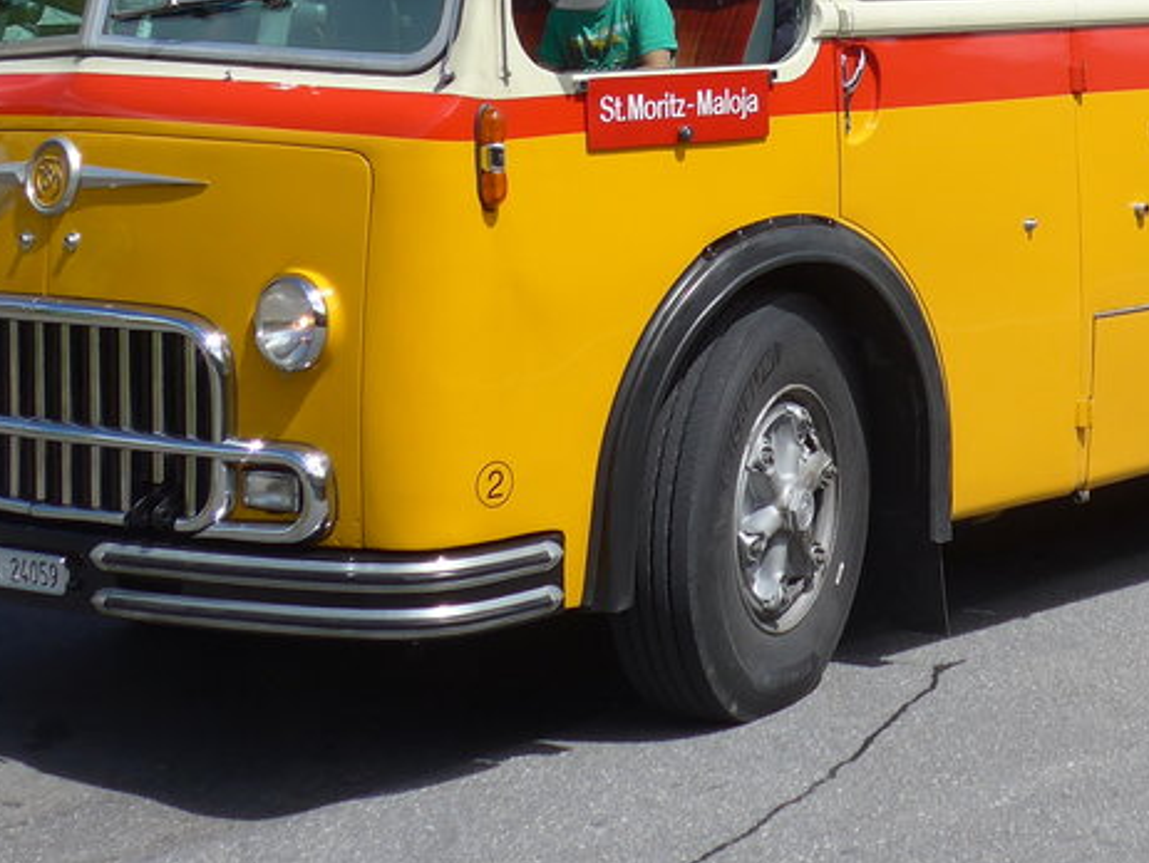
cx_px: 995
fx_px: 3355
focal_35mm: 101
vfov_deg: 14.2
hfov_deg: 19.1
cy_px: -179
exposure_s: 1/2000
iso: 80
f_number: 2.8
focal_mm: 8
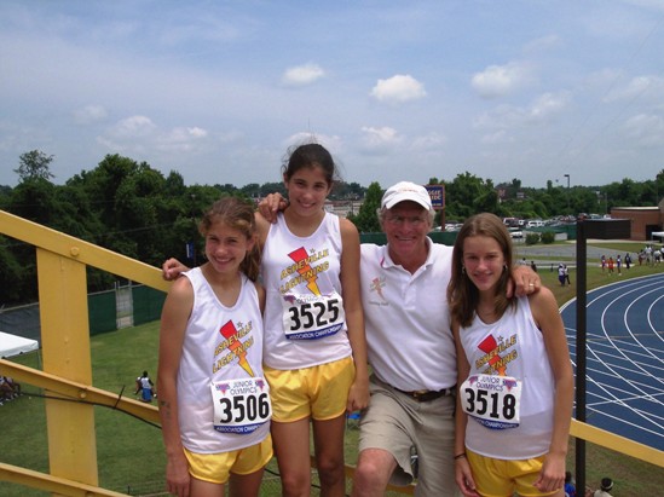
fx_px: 728
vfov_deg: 37.7
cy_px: 248
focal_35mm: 38
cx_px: 332
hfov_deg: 49.0
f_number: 4.8
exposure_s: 1/1000
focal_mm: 8
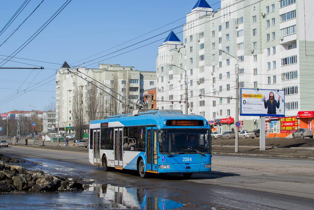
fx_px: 458
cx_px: 157
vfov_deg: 25.8
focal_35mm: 52
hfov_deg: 37.8
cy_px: 105
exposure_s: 1/1000
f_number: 6.3
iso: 200
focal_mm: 35
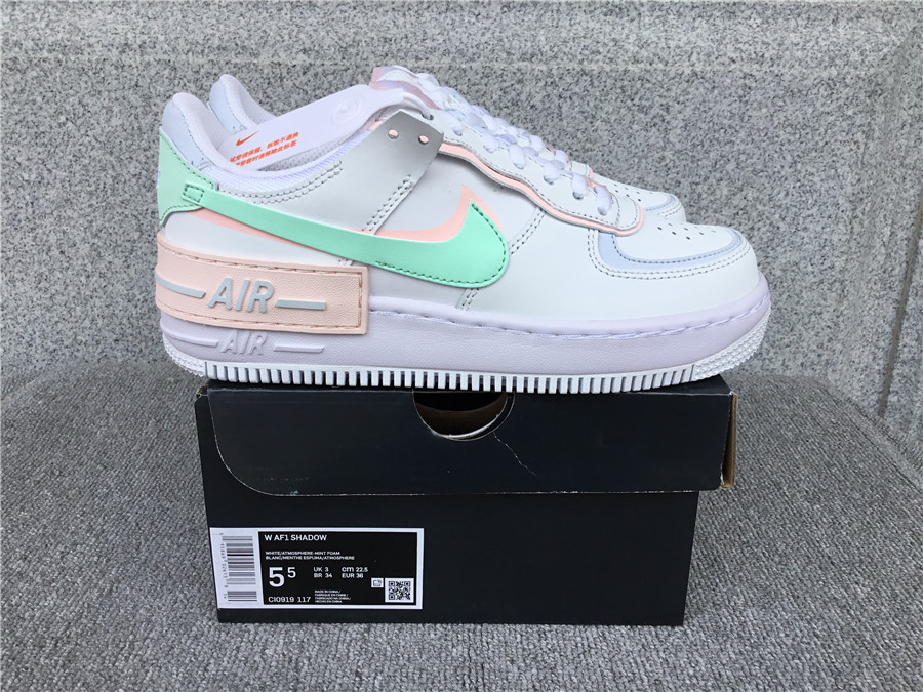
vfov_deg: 45.4
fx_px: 827
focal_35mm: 31
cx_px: 462
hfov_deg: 58.4
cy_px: 346
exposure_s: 1/479
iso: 25
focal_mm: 3.3
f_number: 2.4
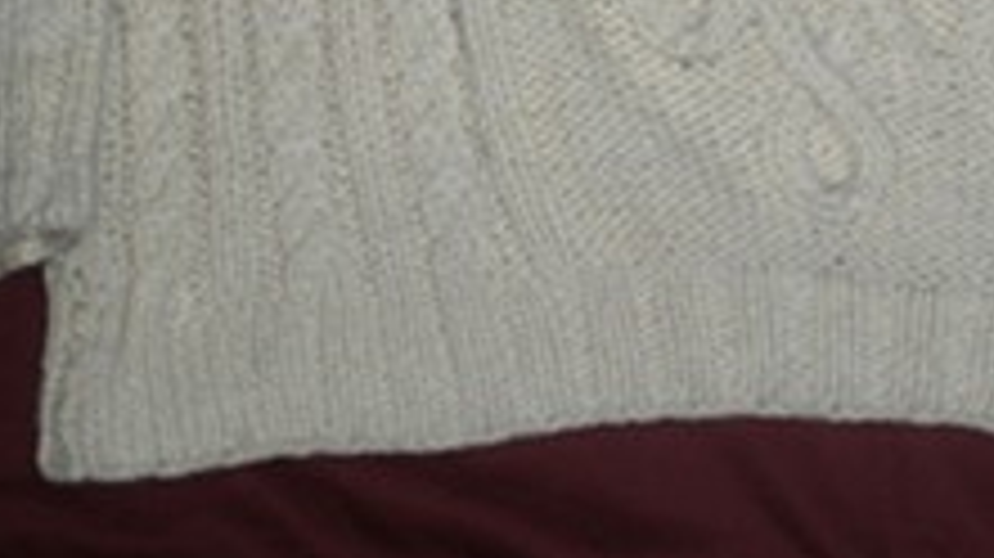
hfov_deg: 17.8
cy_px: -418
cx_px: 747
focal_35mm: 120
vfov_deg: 9.6
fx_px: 3161
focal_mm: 6.3
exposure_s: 1/60
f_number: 3.1
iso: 64
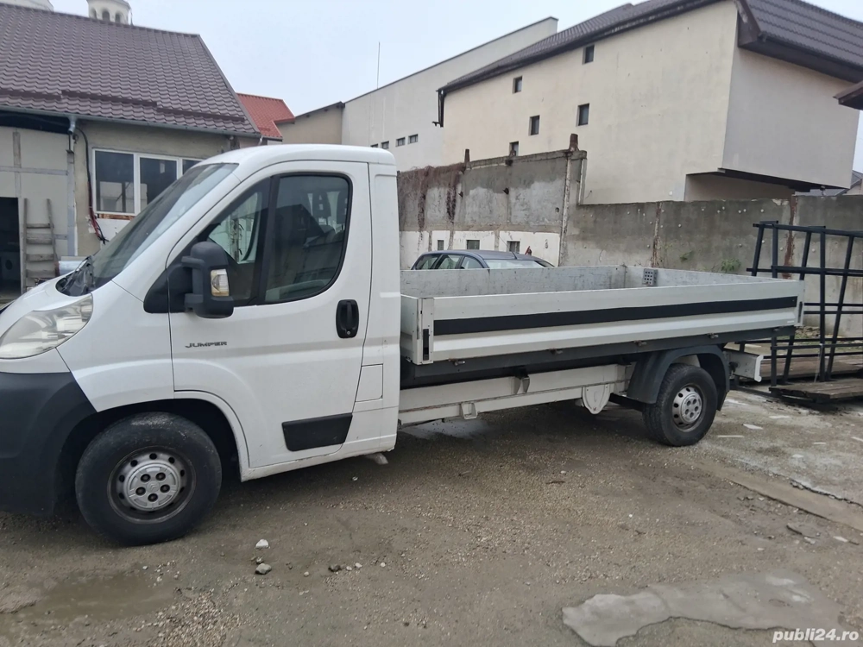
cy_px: 324
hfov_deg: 67.3
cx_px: 432
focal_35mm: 26
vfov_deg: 53.1
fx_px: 648
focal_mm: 3.98
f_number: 1.8
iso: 25
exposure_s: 1/201
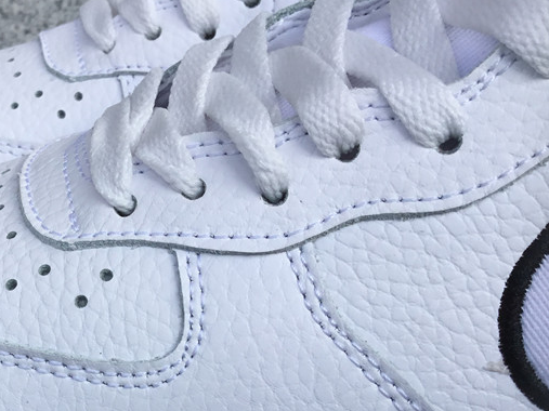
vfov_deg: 25.9
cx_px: 76
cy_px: 346
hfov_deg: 33.5
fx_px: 872
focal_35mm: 55
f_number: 2.4
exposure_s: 1/354
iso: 25
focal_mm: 3.3
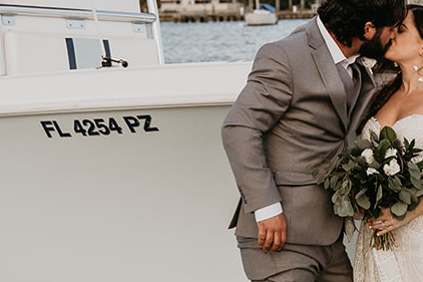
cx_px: 196
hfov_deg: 15.9
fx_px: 1515
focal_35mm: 129
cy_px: -14
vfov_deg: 10.5
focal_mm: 34
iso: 320
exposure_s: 1/2000
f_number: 2.8
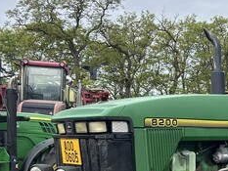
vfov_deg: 19.9
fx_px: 481
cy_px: 144
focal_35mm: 73
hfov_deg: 24.5
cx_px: 264
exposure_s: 1/666
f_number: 1.5
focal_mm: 5.7
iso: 50
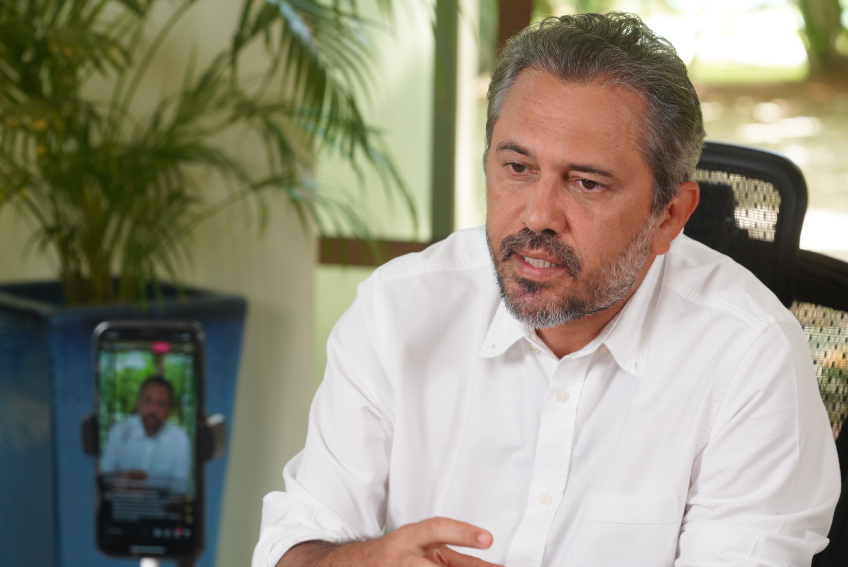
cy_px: 284
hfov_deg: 19.8
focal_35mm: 103
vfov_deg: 13.3
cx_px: 424
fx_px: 2428
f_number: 5.6
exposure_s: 1/160
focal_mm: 103
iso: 2000
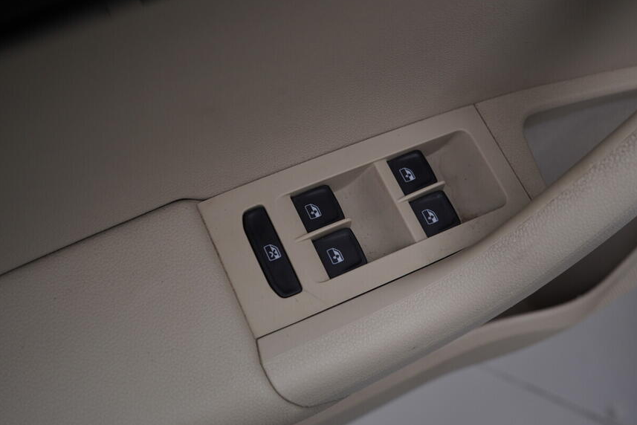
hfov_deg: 45.2
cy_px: 190
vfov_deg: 31.2
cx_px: 379
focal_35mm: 43
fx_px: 761
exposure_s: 1/80
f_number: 4
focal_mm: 24
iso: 125
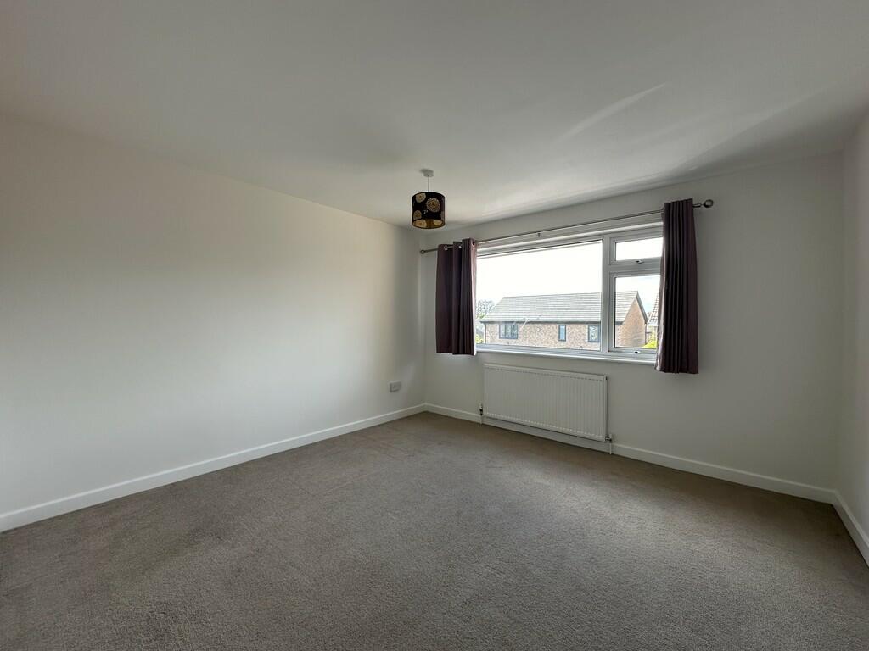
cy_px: 326
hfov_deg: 102.1
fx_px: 351
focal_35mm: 14
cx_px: 434
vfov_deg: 85.7
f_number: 2.2
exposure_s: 1/171
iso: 40
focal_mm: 2.22
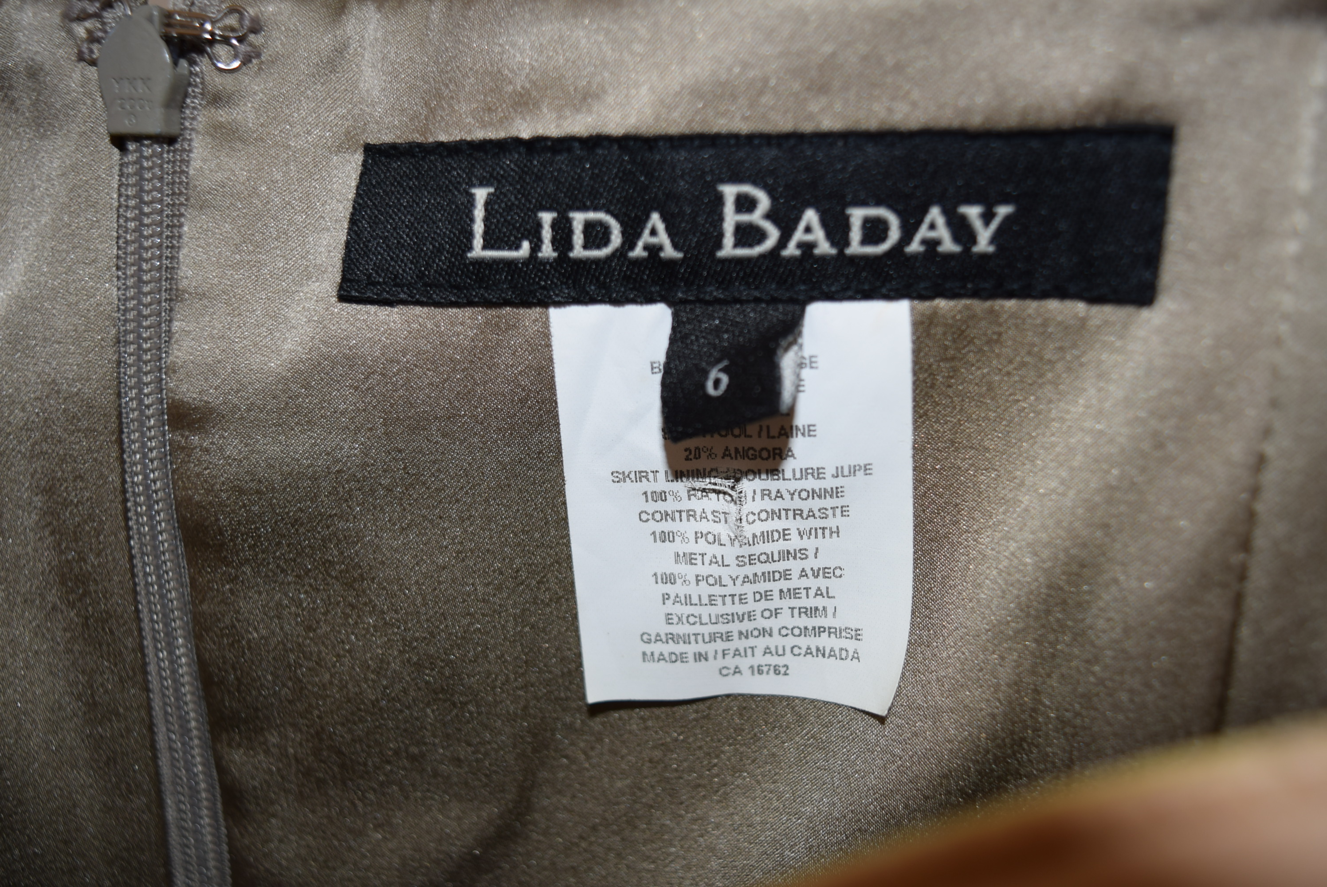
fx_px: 1605
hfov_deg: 44.9
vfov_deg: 30.9
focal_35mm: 44
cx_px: 664
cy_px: 444
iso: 100
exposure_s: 1/60
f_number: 4.2
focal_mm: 29
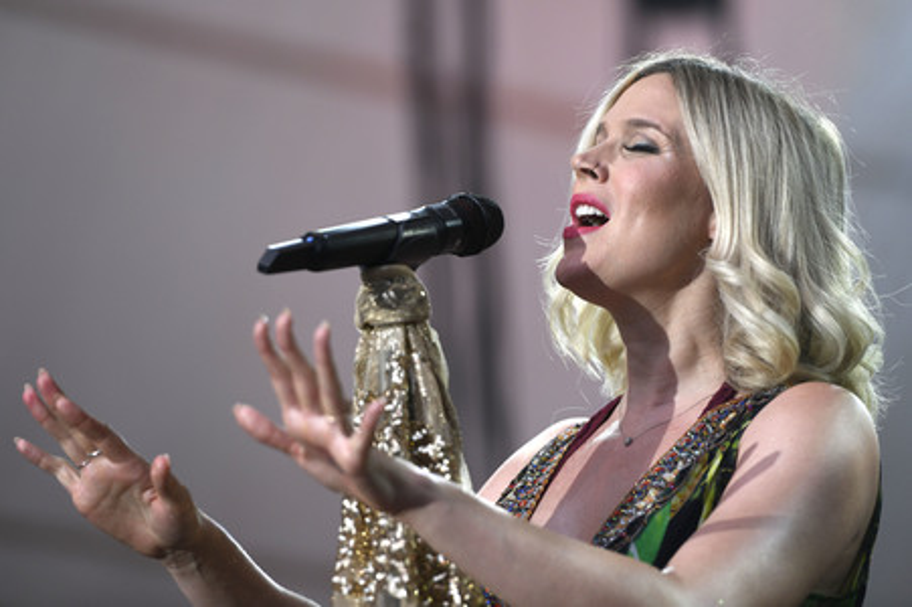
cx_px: 456
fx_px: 5063
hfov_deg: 10.3
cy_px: 304
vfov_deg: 6.9
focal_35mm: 200
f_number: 3.5
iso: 640
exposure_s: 1/320
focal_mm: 200
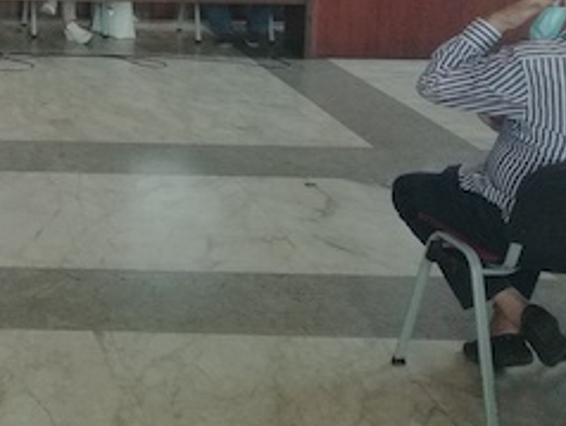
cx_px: -147
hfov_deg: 24.3
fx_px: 1162
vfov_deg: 19.7
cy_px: -67
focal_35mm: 71
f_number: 2.2
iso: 100
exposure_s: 1/50
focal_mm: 3.46
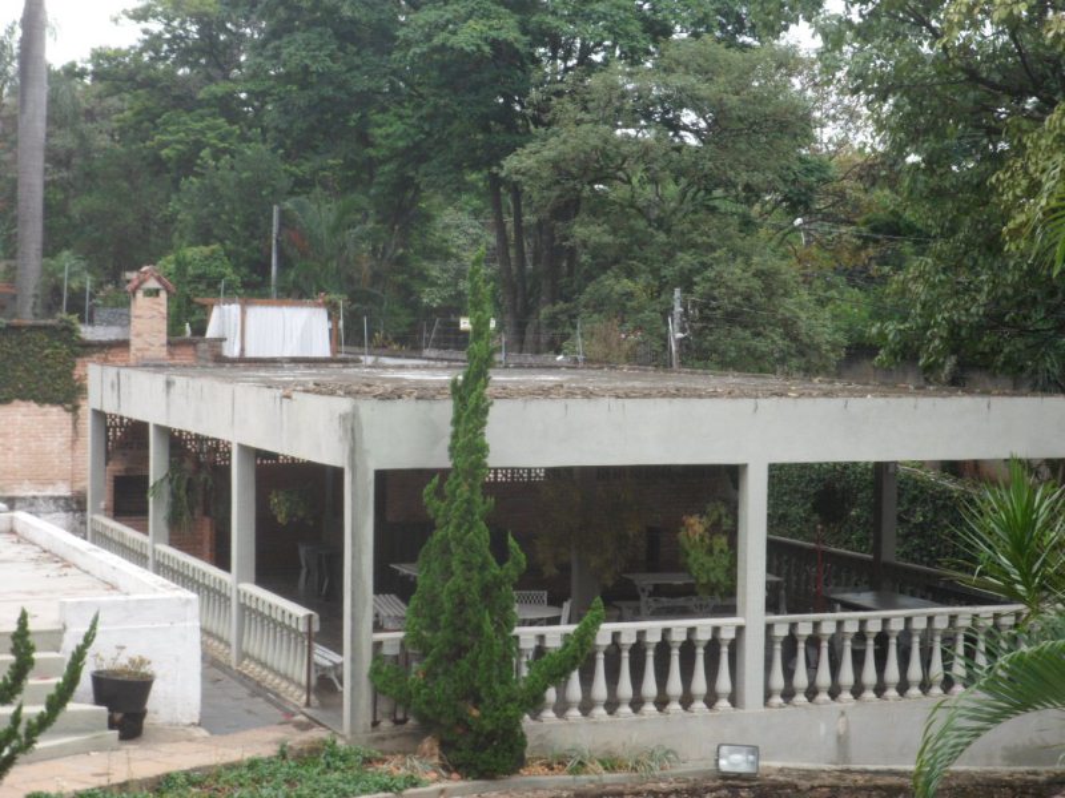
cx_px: 532
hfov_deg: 27.4
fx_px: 2184
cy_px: 399
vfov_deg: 20.7
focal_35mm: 71
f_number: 5.8
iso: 100
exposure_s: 1/60
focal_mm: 13.2
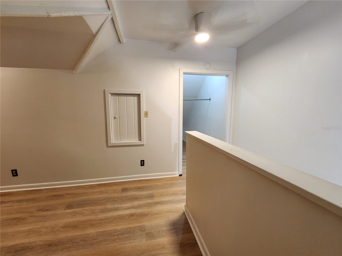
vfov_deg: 89.9
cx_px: 171
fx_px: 128
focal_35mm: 13
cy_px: 128
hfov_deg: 106.2
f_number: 2.2
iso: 200
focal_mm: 2.2
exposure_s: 1/60
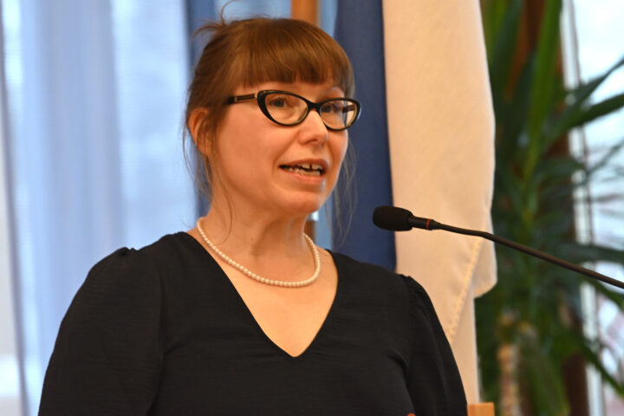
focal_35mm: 175
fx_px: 3033
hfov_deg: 11.7
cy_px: 208
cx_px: 312
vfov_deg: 7.8
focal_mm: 175
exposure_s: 1/100
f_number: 6.3
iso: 3200
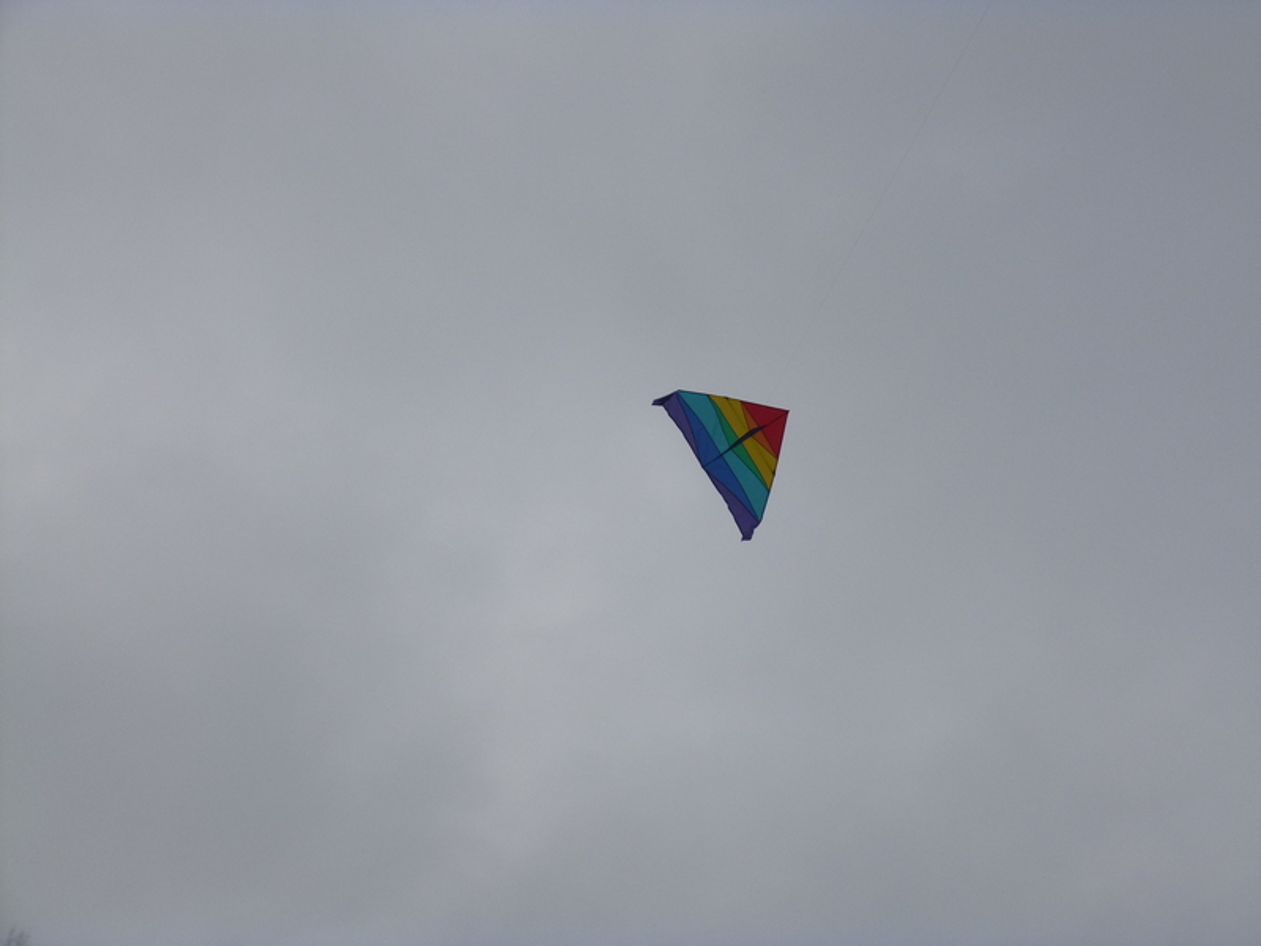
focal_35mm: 52
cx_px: 630
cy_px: 473
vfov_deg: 28.0
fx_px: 1894
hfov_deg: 36.8
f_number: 11
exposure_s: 1/200
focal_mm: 9.2
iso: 100
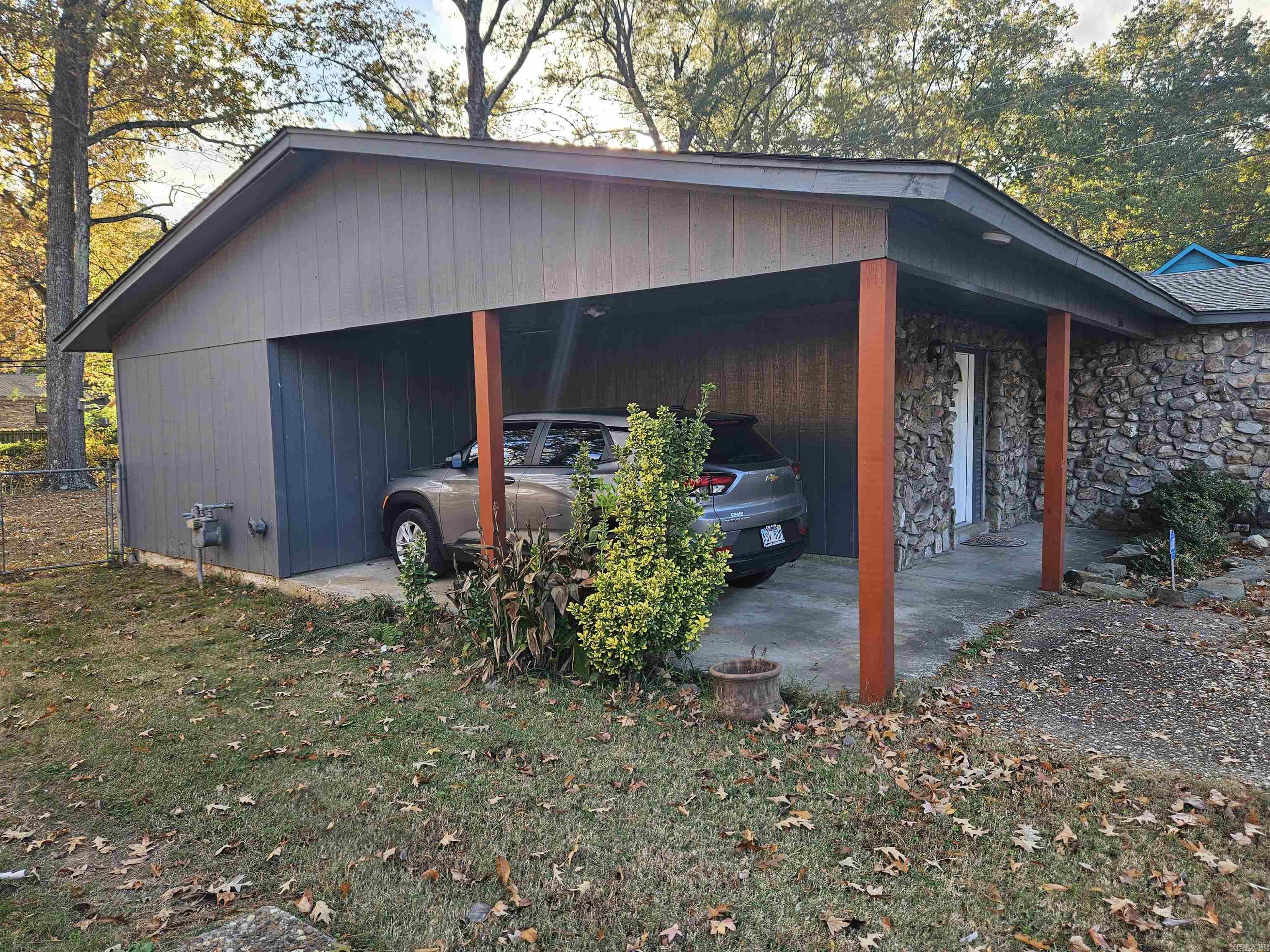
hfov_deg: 73.9
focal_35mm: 23
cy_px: 476
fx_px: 844
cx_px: 635
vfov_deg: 58.9
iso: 25
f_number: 1.8
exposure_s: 1/147
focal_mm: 5.4
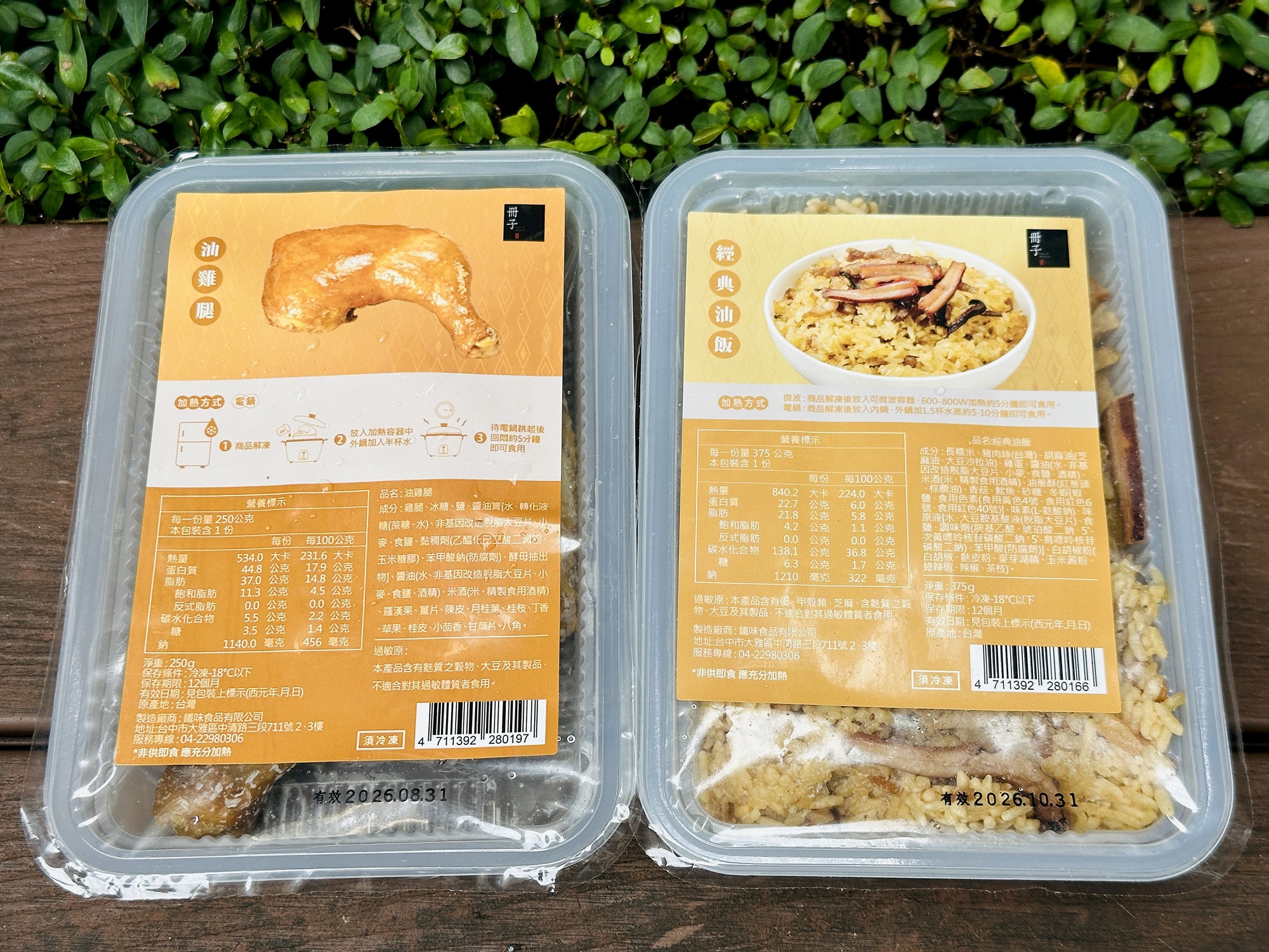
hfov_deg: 39.7
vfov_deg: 30.3
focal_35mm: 48
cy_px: 476
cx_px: 634
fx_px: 1760
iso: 64
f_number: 1.78
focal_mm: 6.86
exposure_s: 1/282
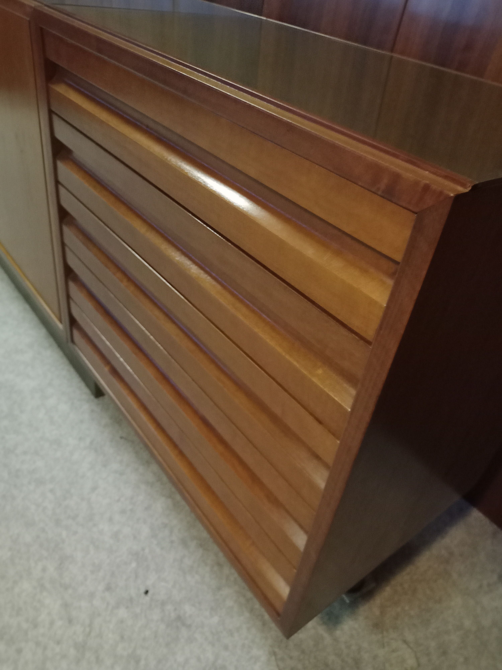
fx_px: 541
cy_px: 335
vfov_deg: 63.4
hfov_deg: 49.7
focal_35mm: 28
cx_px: 251
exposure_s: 1/50
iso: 1290
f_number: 1.79
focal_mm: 4.71
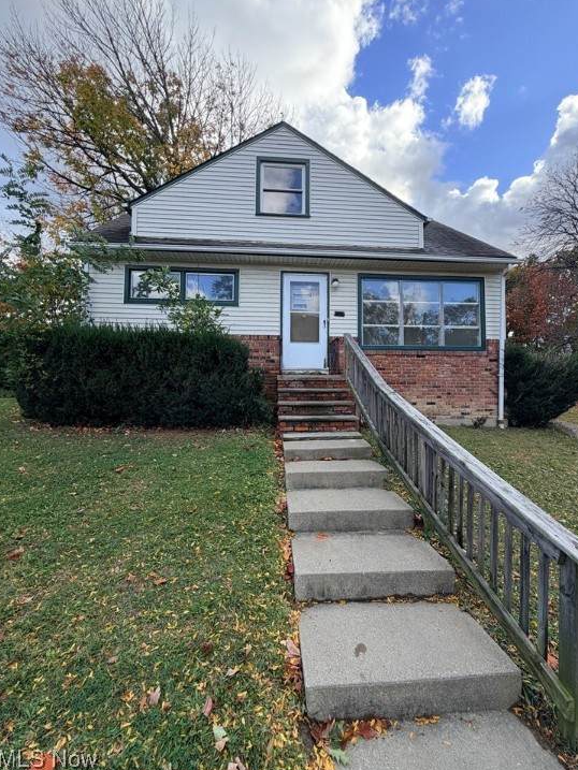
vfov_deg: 98.1
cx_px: 301
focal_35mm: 15
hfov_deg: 81.7
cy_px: 371
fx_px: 334
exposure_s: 1/574
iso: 40
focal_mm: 2.22
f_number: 2.2
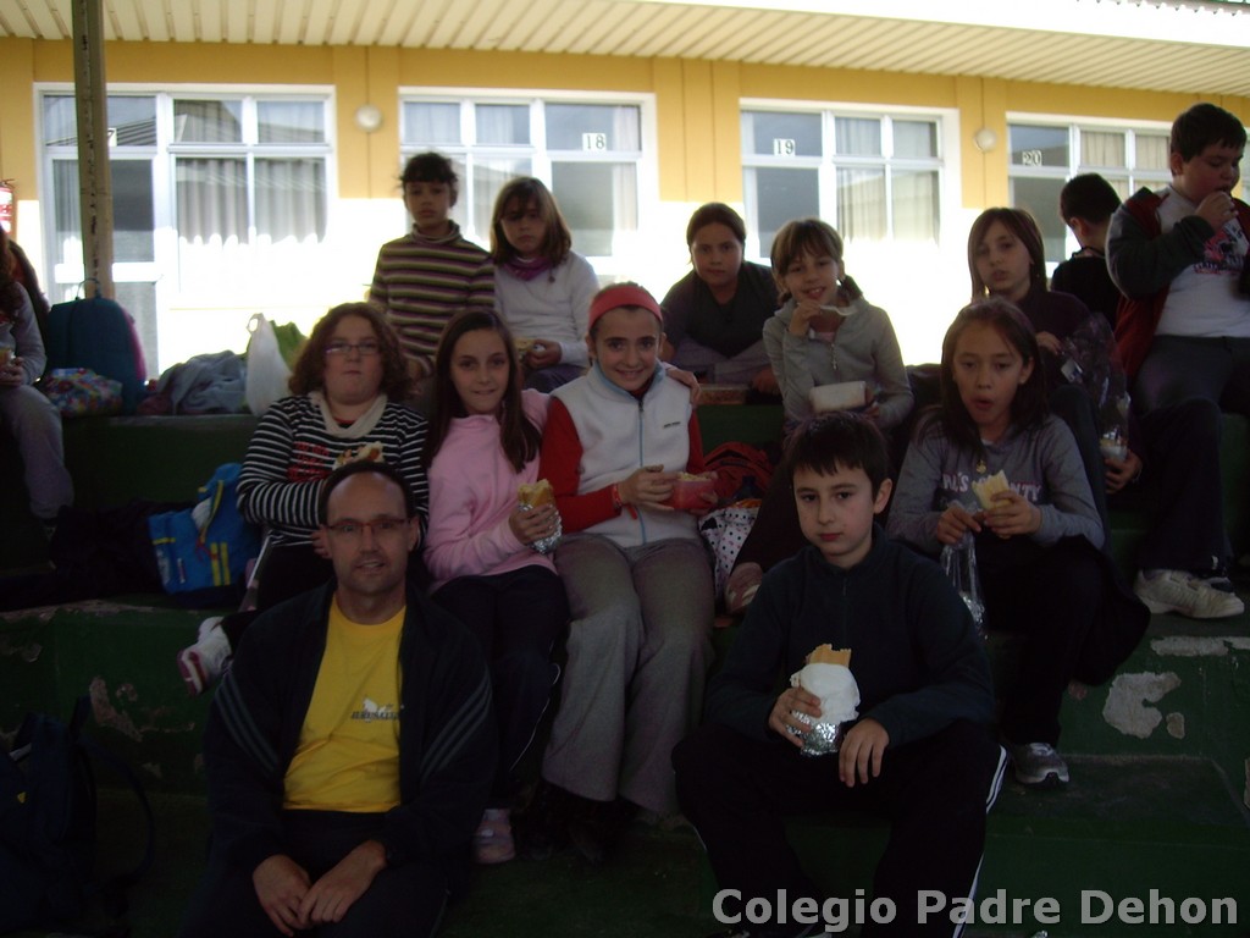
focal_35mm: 38
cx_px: 625
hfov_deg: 49.0
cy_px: 469
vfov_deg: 37.7
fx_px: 1372
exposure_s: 1/320
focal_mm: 6.2
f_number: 4.3
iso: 64
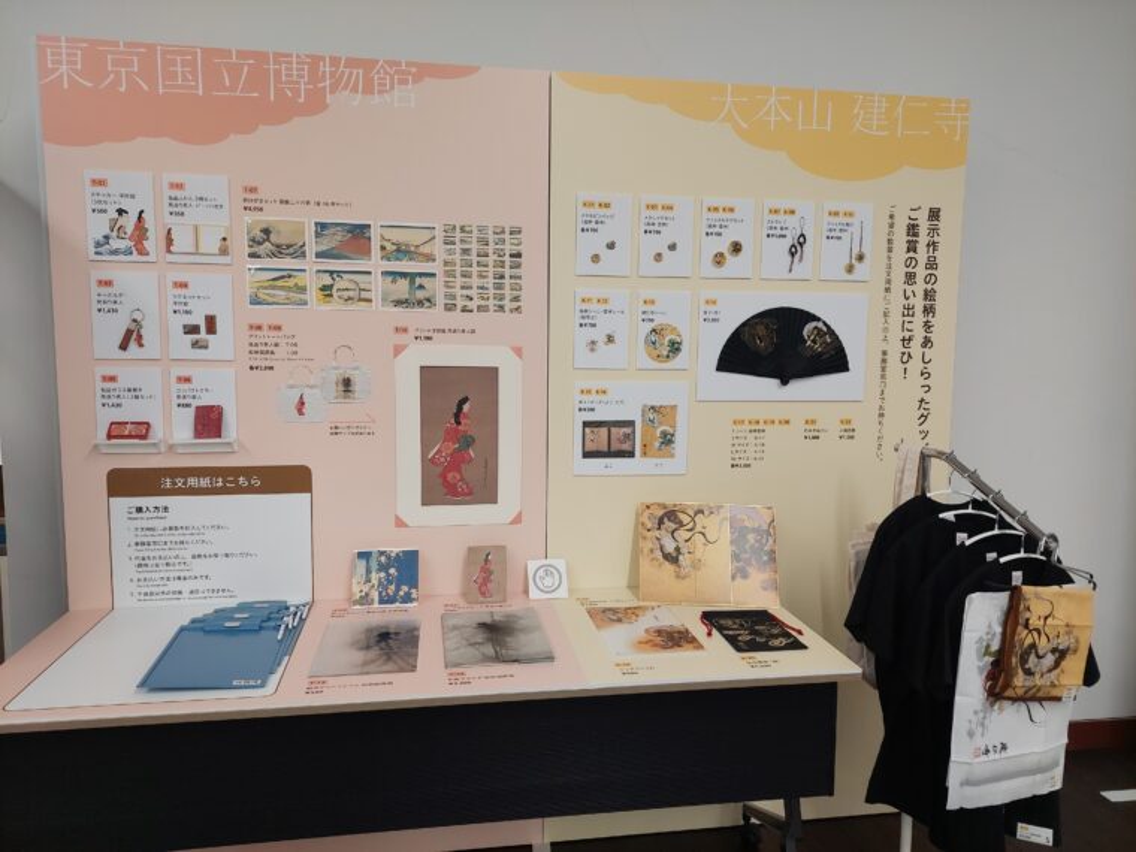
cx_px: 568
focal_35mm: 24
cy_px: 426
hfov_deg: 71.6
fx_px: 788
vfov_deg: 56.8
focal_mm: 5.23
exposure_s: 1/100
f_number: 1.8
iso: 100
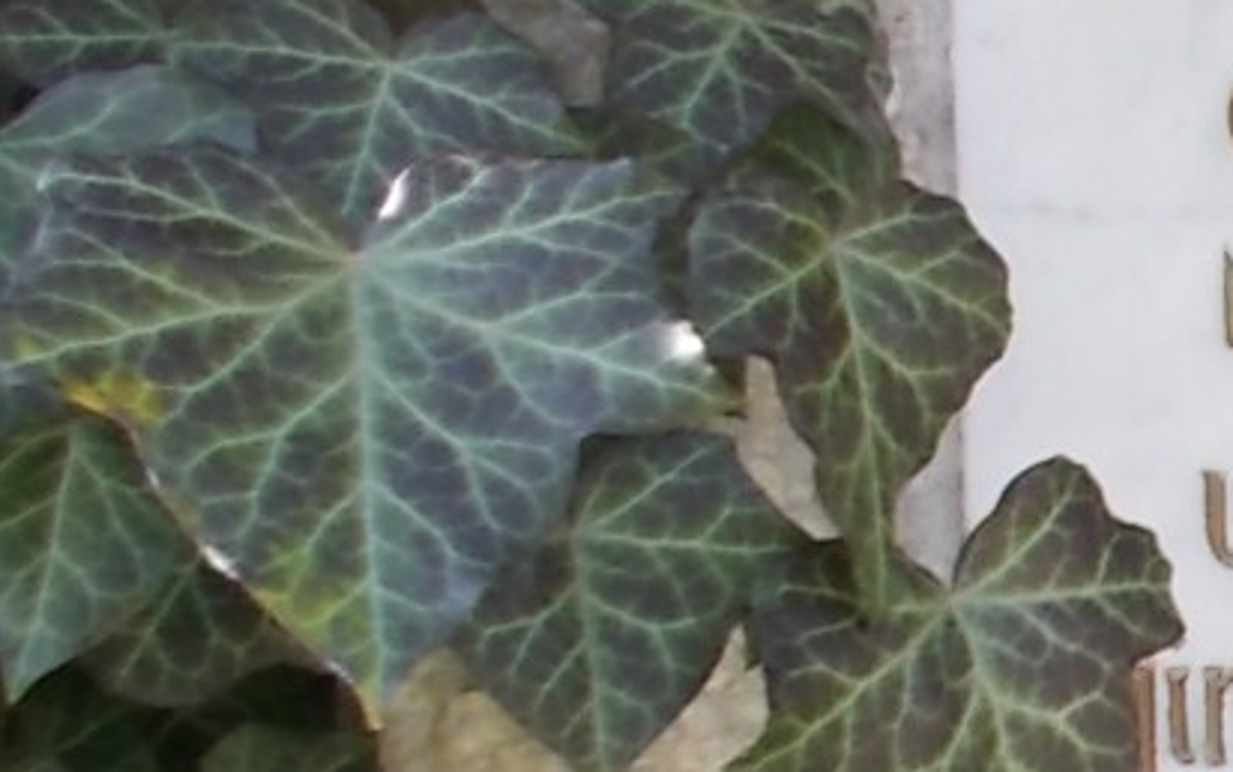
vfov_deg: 12.2
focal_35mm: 107
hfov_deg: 16.7
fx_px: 3598
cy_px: 634
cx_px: 2113
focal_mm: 4.6
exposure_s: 1/125
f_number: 3.2
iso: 80
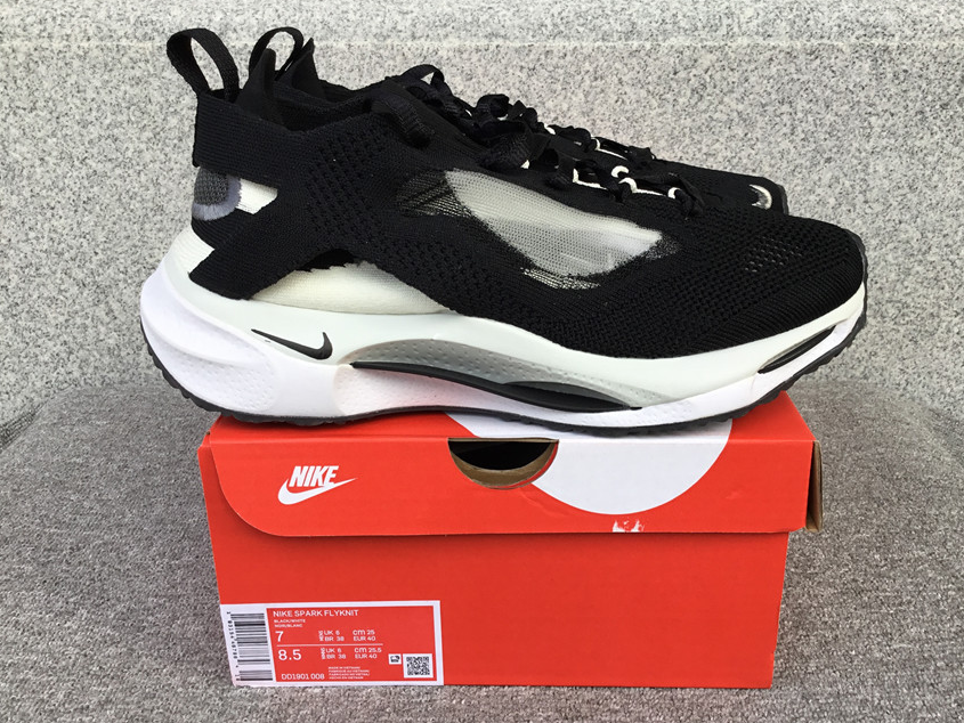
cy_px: 363
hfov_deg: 55.3
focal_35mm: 33
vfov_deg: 43.0
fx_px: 919
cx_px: 511
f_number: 2.4
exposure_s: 1/171
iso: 25
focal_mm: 3.3
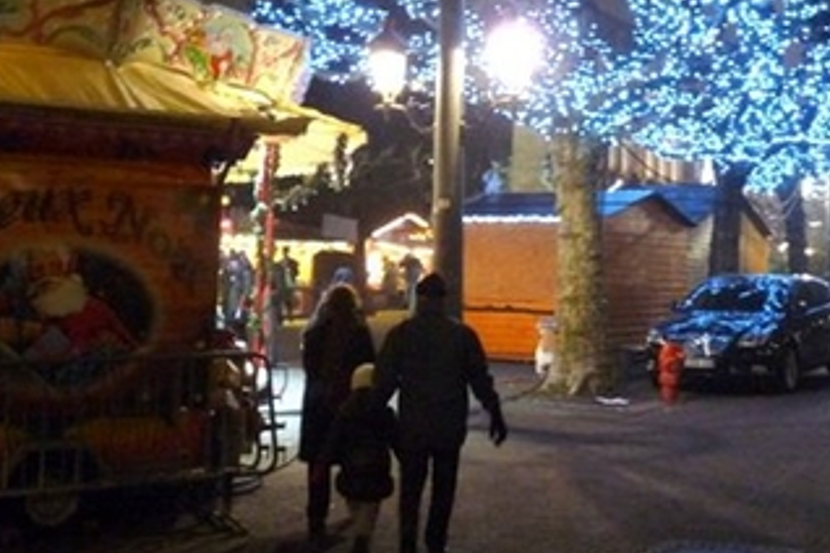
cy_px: 157
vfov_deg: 25.3
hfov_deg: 37.5
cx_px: 394
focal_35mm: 53
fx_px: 1222
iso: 400
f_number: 2.8
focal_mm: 4.8
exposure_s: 1/13
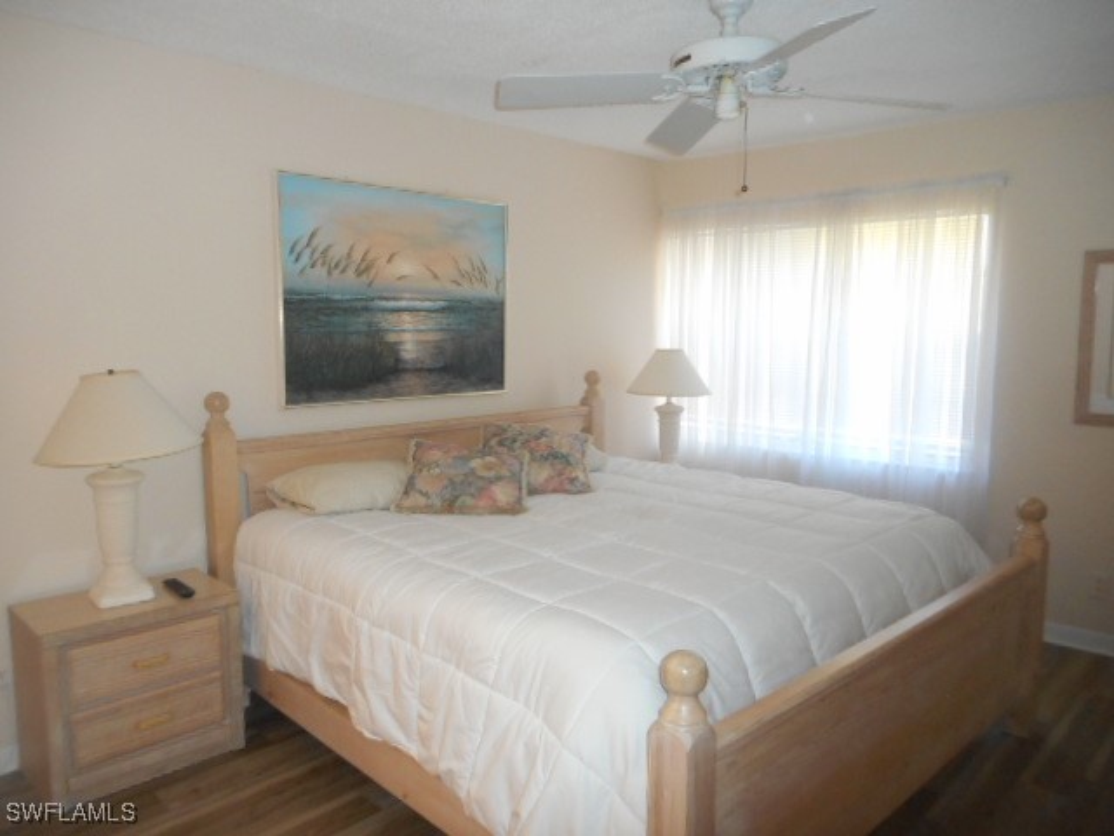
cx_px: 557
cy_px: 418
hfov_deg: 69.4
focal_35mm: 25
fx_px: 805
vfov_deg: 54.9
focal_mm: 4.5
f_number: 3.7
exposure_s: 1/25
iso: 320
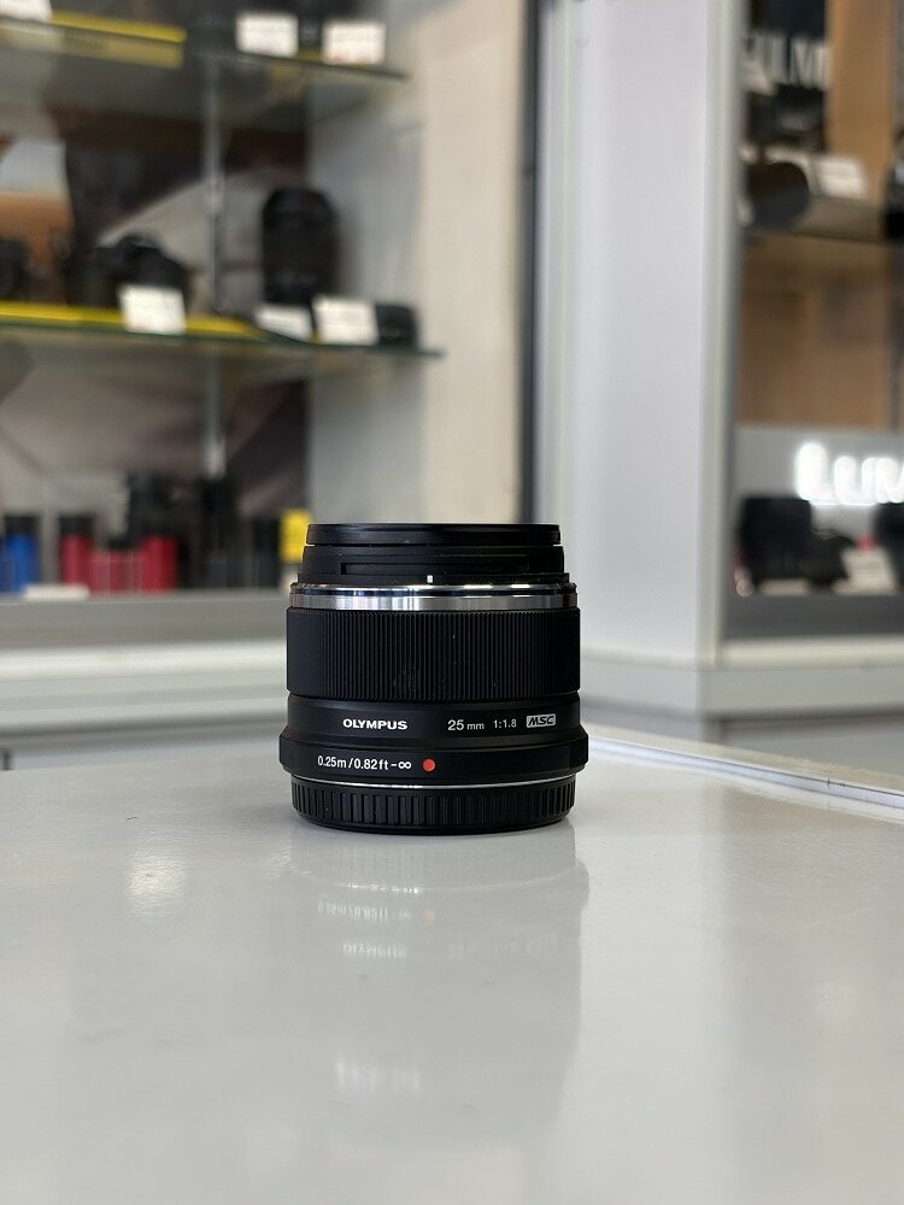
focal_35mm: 52
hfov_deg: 28.0
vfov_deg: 36.8
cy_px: 602
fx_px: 1811
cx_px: 452
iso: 50
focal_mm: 5.96
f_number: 1.6
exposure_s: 1/100
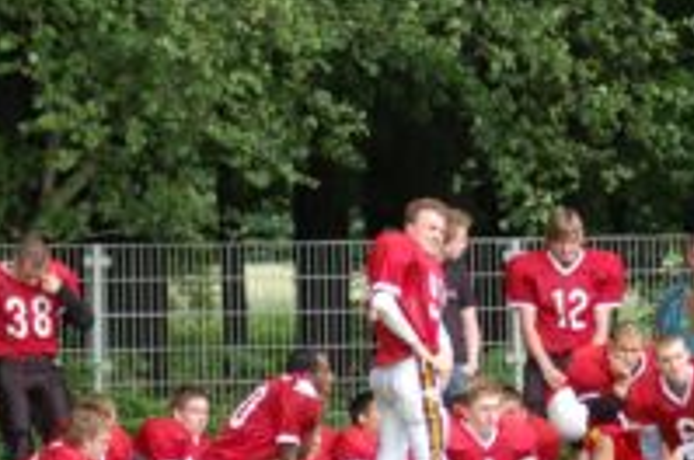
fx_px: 7237
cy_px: 328
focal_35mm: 376
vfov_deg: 3.6
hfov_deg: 5.5
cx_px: 497
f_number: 4.2
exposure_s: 1/640
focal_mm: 110
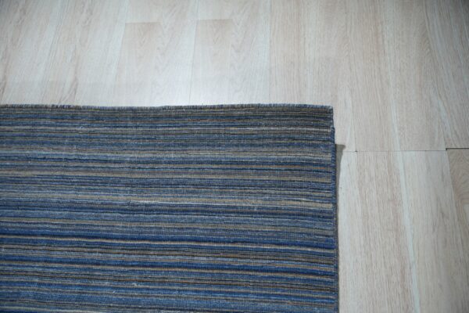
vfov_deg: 36.9
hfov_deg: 53.1
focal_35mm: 36
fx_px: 469
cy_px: 156
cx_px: 234
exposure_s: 1/160
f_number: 4
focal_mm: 36
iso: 320
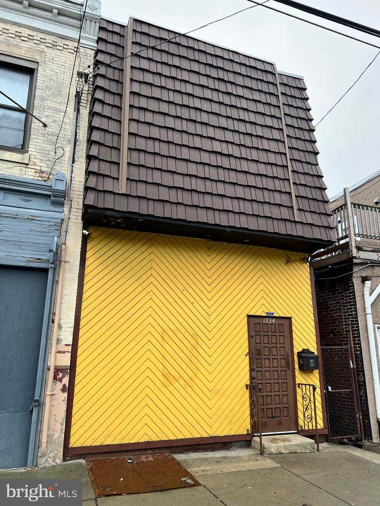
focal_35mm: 26
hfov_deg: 53.1
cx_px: 190
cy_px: 253
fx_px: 381
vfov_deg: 67.3
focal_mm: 5.7
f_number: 1.5
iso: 40
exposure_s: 1/197
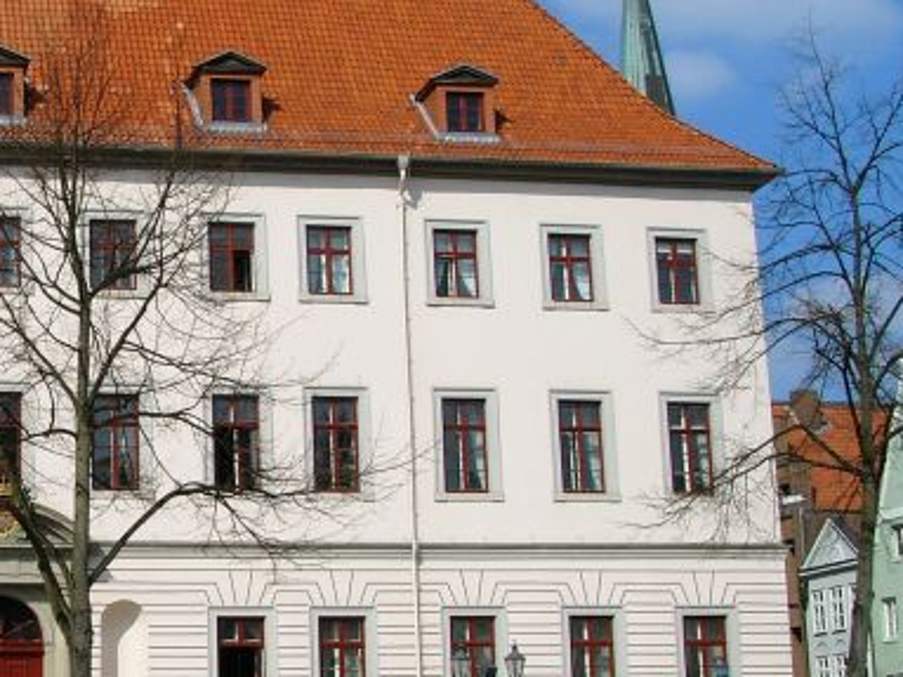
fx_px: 1852
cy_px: 366
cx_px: -19
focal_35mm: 71
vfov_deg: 20.7
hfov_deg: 25.9
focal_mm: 7.16
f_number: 5.6
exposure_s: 1/704
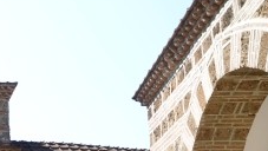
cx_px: -96
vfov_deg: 13.2
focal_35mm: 87
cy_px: 218
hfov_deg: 21.7
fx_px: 619
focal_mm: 18
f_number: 8
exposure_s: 1/250
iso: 200
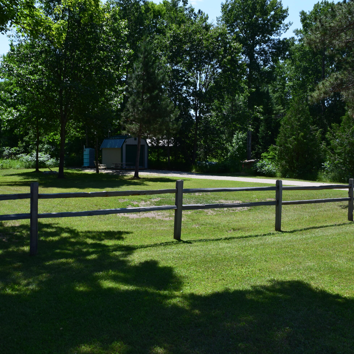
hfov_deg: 42.8
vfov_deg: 42.8
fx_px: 451
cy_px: 178
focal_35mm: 39
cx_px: 156
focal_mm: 20
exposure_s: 1/400
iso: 400
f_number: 11
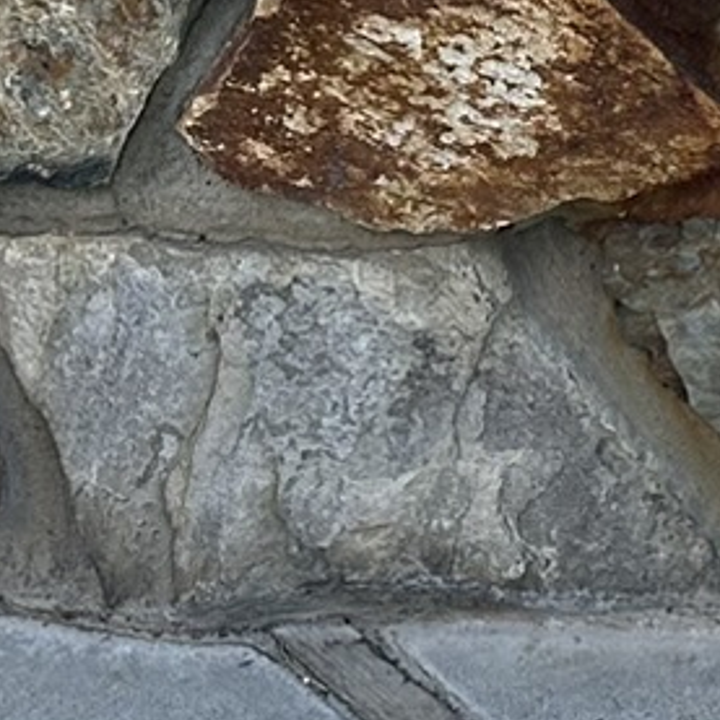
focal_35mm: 157
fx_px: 3695
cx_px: 1198
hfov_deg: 10.6
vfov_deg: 10.1
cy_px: -853
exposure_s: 1/450
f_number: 1.78
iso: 80
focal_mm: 6.86
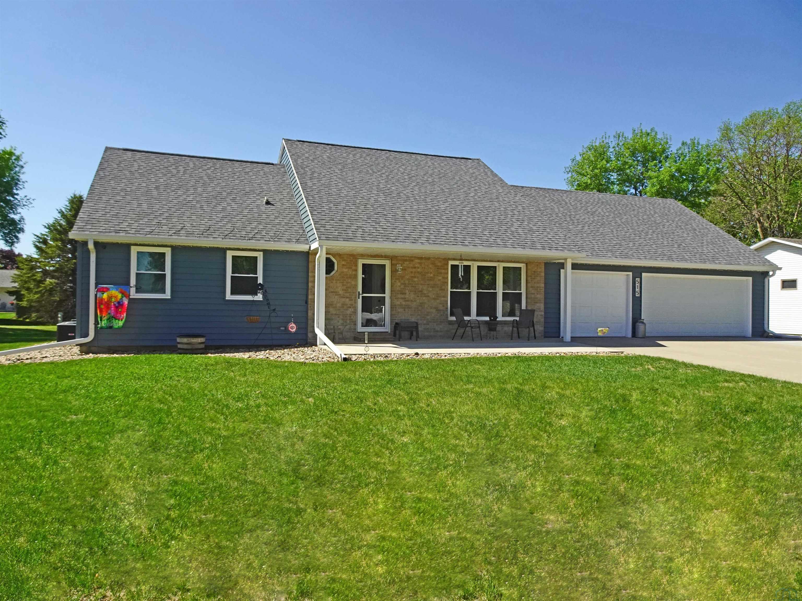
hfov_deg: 71.6
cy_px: 300
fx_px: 556
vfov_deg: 56.8
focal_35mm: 24
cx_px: 401
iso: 80
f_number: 3.5
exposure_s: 1/800
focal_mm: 4.25
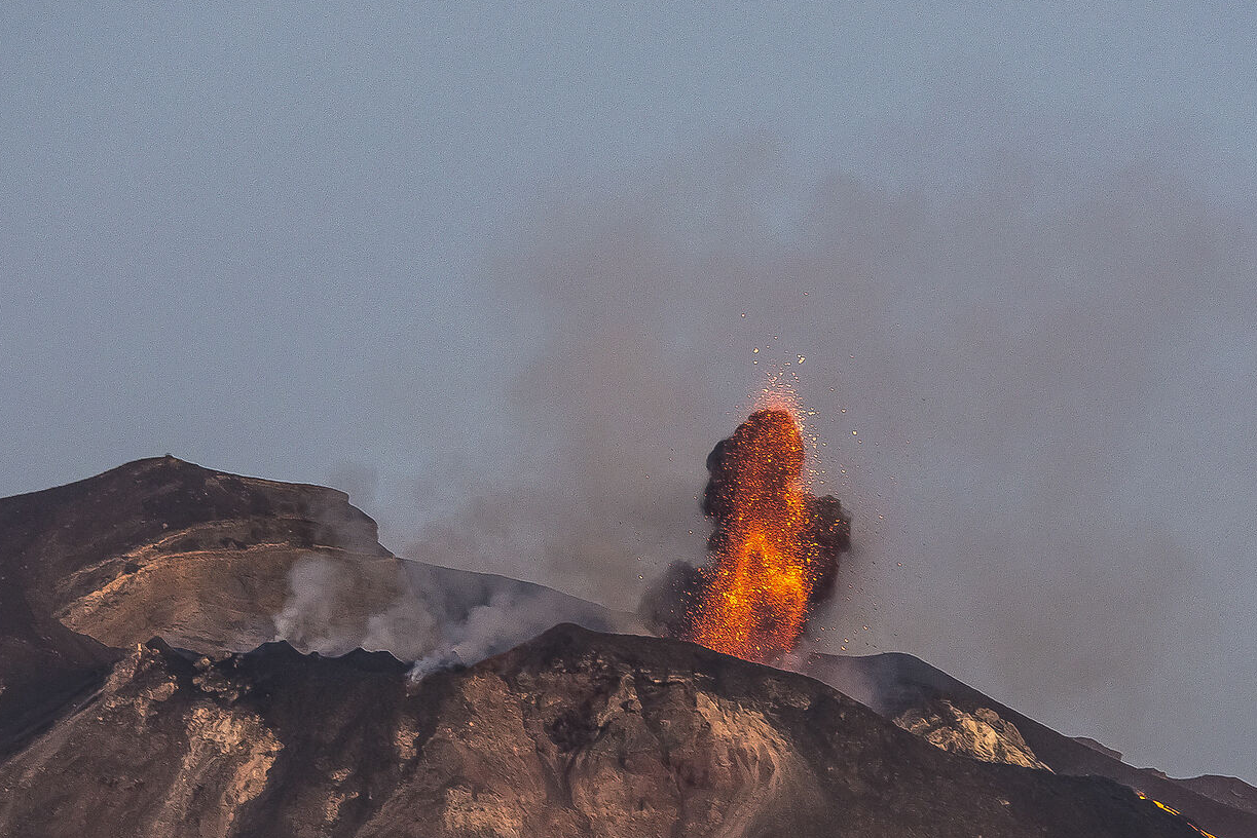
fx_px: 9255
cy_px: 596
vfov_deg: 5.2
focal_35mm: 265
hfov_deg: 7.8
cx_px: 668
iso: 800
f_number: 4
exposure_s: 1/50
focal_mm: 135
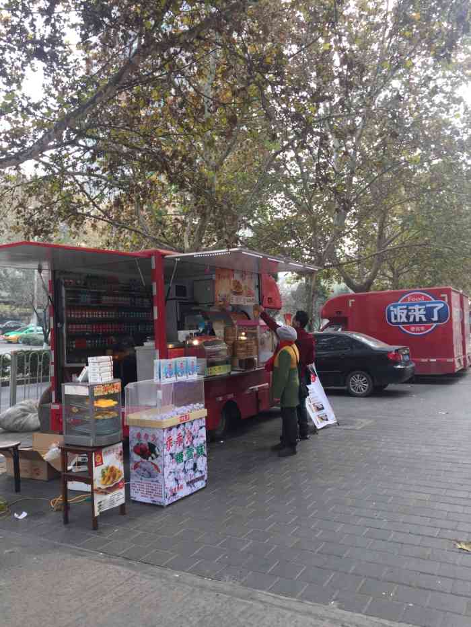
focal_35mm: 29
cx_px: 236
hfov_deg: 48.2
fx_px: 526
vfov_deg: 61.7
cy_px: 314
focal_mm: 4.15
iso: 32
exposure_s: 1/125
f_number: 2.2
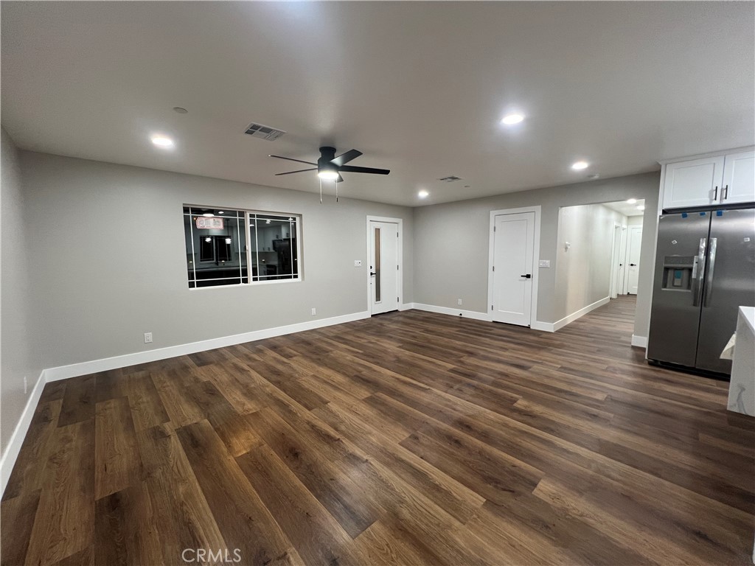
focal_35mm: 13
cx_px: 378
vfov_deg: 89.9
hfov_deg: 106.2
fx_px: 284
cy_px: 283
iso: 200
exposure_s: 1/60
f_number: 1.8
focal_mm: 1.57
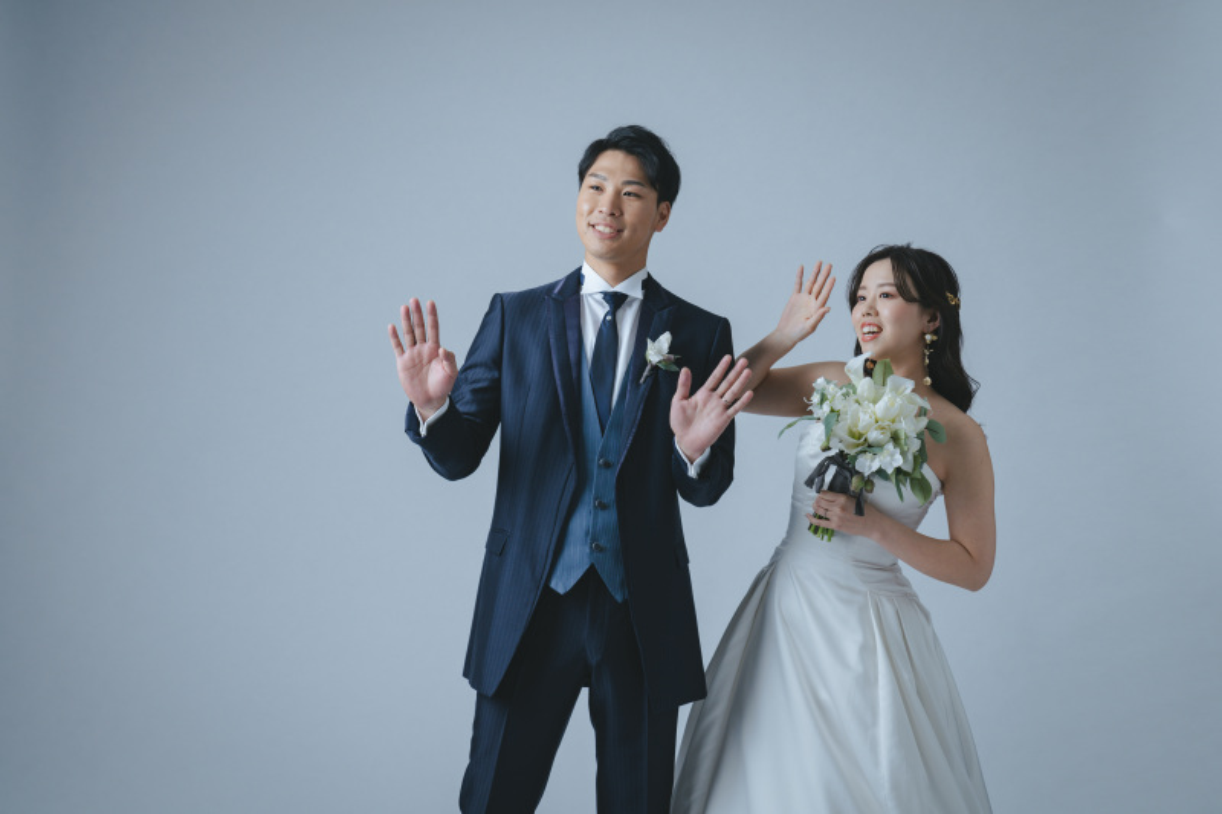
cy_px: 407
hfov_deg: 28.8
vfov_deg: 19.4
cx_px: 611
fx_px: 2375
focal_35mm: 70
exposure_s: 1/125
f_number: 5.6
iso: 200
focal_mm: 70
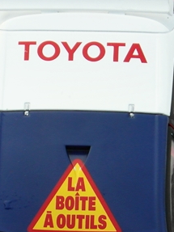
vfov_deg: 5.4
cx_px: 31
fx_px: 2435
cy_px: 264
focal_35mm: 363
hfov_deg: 4.1
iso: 80
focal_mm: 17
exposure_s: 1/60
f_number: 4.4
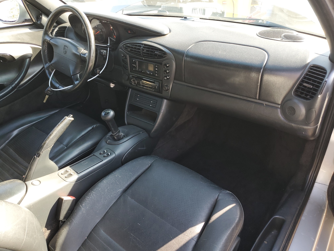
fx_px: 251
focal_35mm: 26
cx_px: 167
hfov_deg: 67.3
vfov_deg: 53.1
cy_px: 126
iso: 52
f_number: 1.5
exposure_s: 1/120
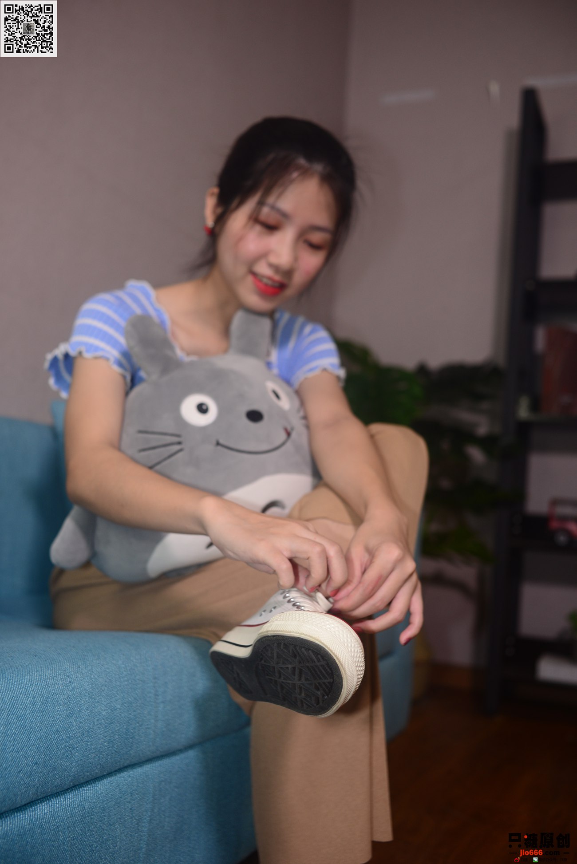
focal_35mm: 35
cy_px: 432
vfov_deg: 54.4
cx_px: 288
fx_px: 840
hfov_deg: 37.9
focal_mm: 35
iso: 320
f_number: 4
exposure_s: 1/125
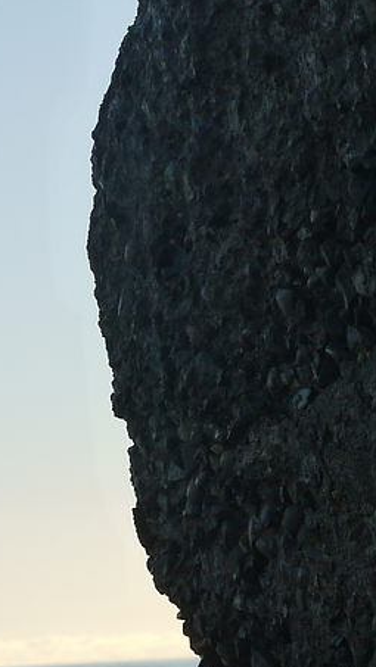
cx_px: -540
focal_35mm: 200
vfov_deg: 10.7
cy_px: 618
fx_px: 3543
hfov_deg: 5.8
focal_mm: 26
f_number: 9
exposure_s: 1/400
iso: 160
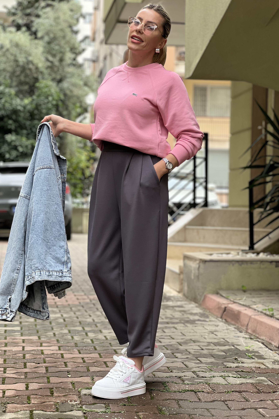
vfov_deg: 25.1
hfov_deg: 16.9
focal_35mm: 81
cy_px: 207
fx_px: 941
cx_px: 128
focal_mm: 9
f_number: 2.8
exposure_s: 1/121
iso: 80
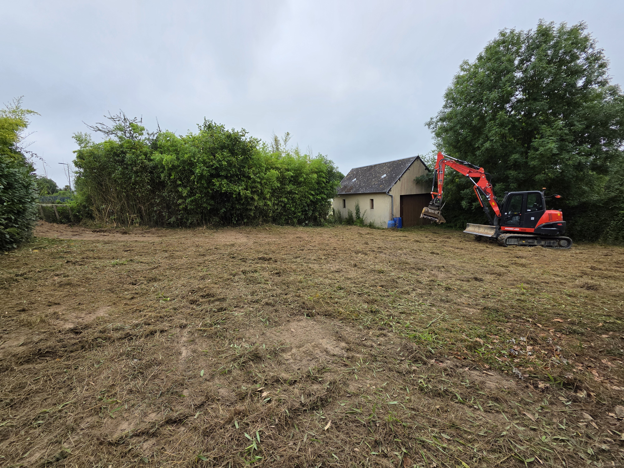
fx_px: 234
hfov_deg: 106.2
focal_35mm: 13
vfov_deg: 89.9
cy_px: 234
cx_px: 312
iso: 40
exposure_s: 1/1076
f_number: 1.9
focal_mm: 2.2
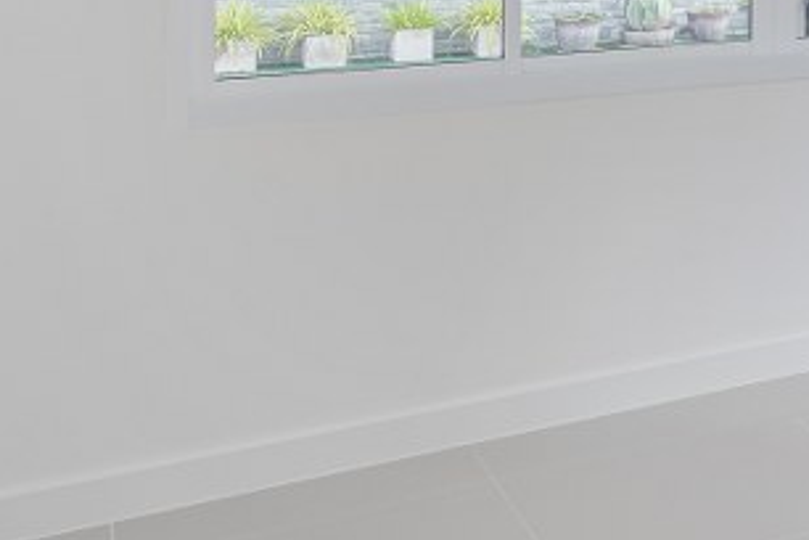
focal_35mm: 69
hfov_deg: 21.5
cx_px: 1372
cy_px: -172
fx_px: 1553
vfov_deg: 18.3
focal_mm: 16.5
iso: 100
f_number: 5.6
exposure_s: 1/160
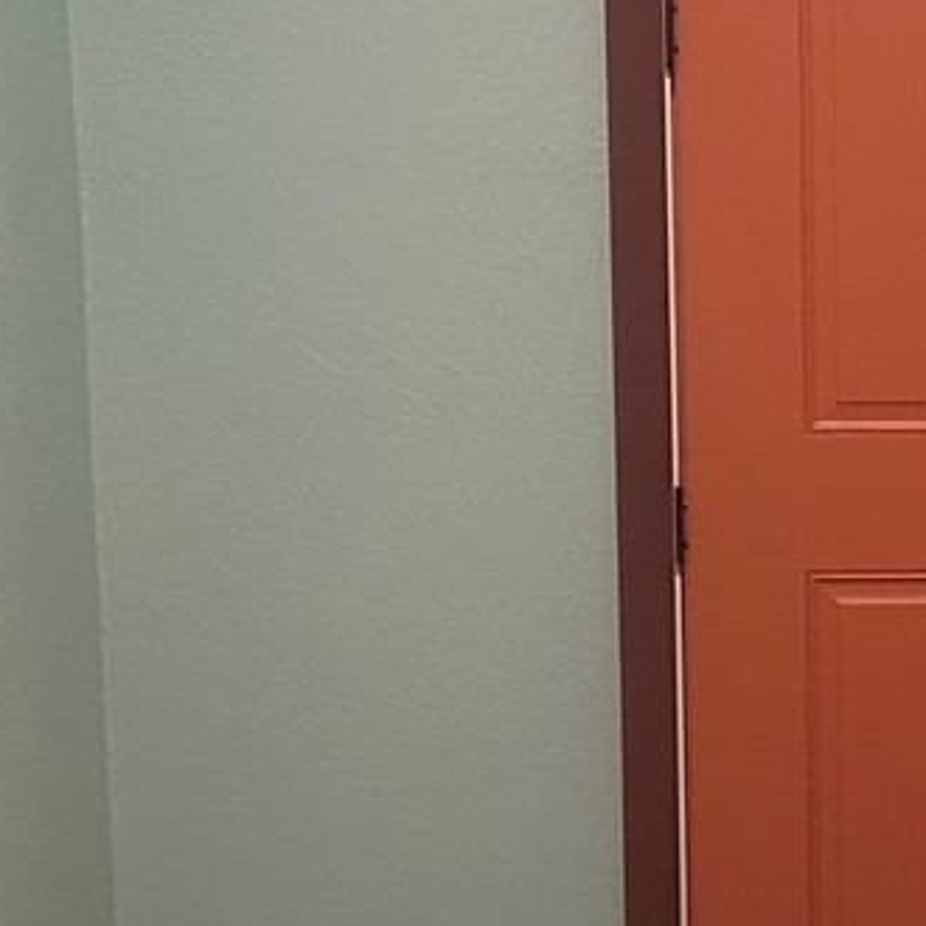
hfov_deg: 16.4
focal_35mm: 103
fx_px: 3117
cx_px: 1038
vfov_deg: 16.9
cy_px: 572
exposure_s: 1/60
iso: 500
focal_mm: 6.86
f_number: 1.78
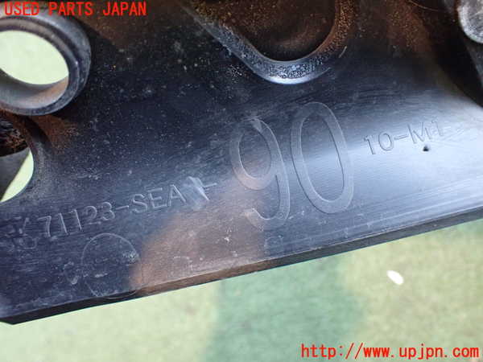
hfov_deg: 60.0
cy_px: 181
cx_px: 242
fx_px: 419
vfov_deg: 46.8
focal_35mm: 30
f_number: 2.3
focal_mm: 5.4
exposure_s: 1/40
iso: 800
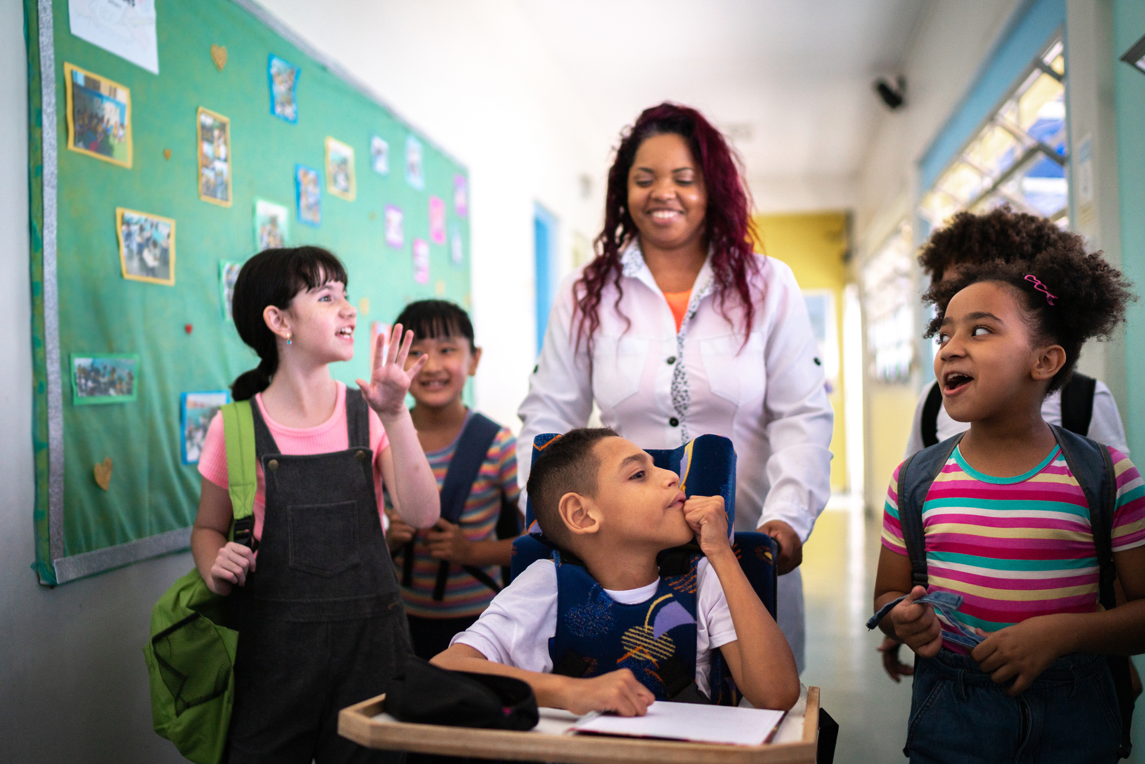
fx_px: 1272
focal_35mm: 40
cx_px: 584
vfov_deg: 33.4
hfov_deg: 48.5
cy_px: 408
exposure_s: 1/400
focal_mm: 35
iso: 400
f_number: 1.4
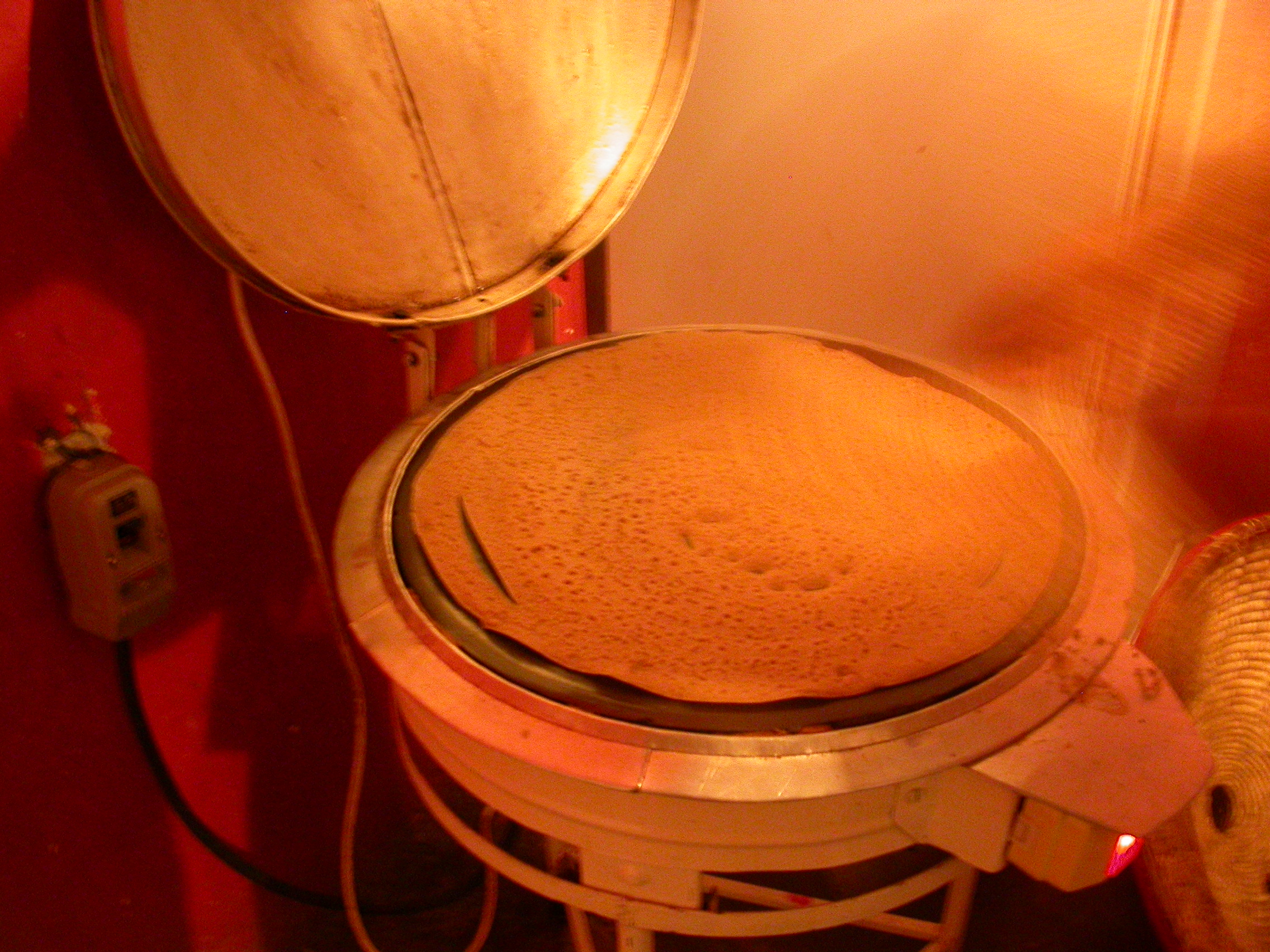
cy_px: 476
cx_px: 635
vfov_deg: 37.7
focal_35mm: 38
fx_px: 1394
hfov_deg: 49.0
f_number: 2.6
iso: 400
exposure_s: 1/1.5
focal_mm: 7.85
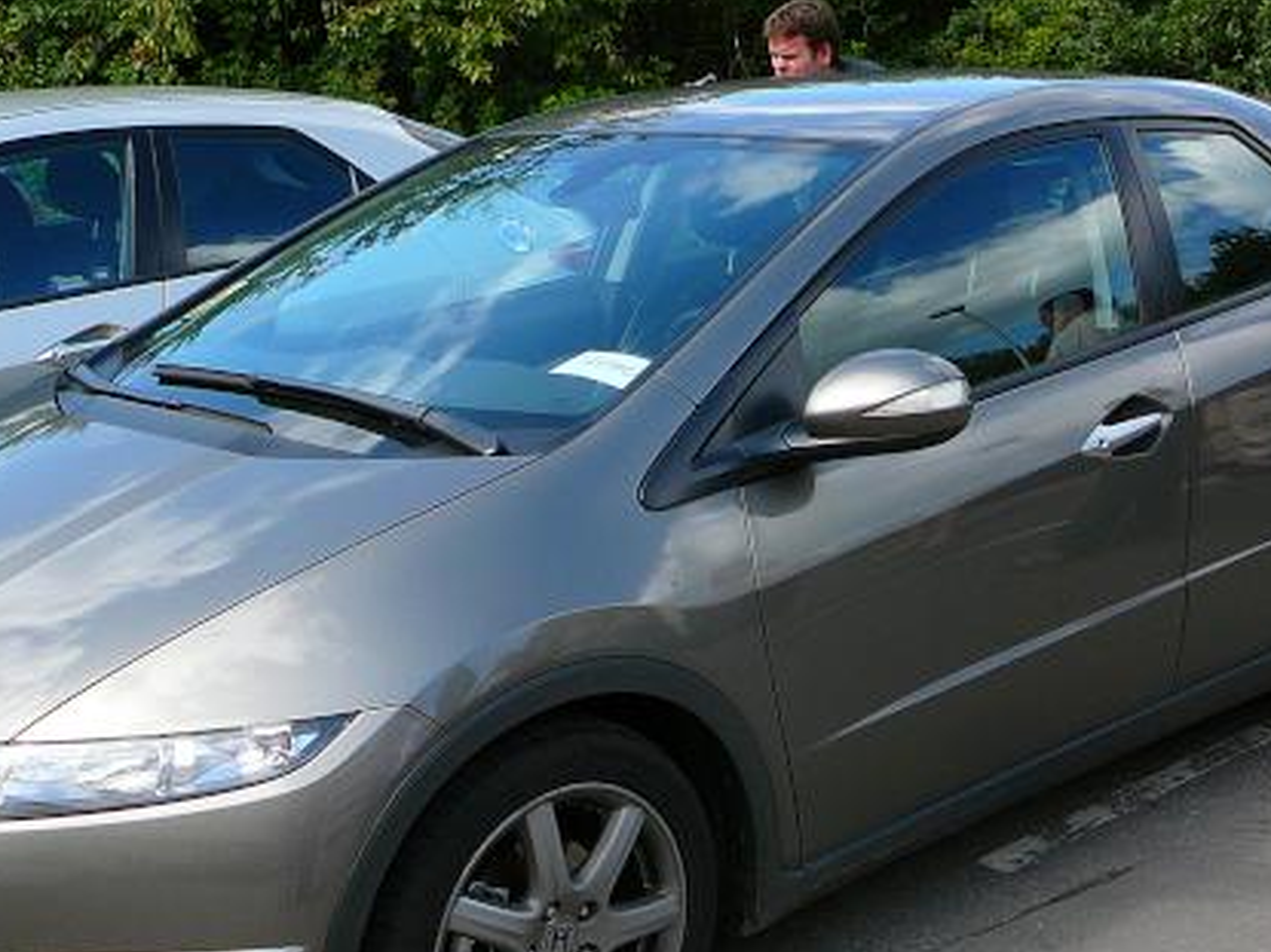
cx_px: 622
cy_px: 569
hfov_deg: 35.6
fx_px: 1982
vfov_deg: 27.0
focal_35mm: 54
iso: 80
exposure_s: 1/640
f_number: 2.8
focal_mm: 5.2
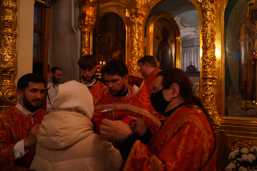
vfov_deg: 46.4
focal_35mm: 28
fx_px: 200
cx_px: 128
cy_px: 86
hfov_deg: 65.5
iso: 1250
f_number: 2.8
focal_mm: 28
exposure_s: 1/80
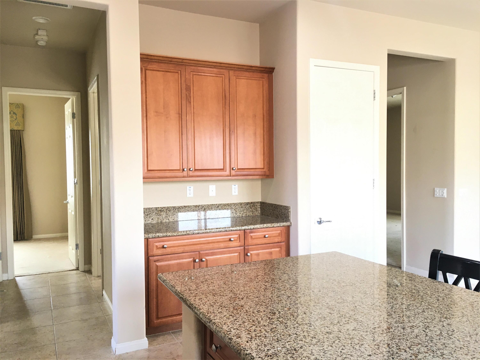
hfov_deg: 61.7
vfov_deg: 48.2
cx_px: 240
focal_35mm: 29
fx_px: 402
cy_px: 180
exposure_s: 1/30
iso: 40
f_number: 2.2
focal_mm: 4.15
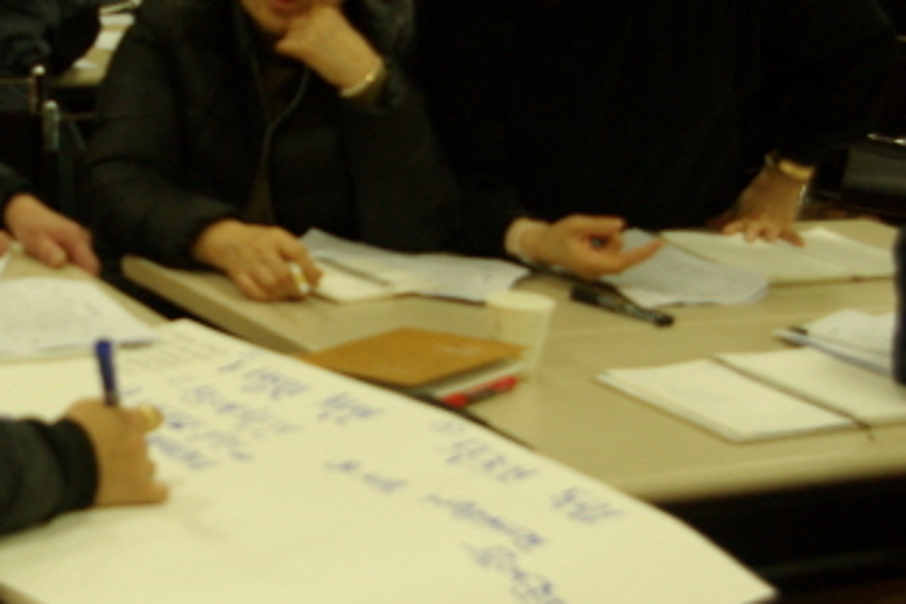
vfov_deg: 15.4
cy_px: 281
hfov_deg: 22.6
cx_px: 190
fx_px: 2240
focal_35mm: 89
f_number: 4
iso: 400
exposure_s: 1/50
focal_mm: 24
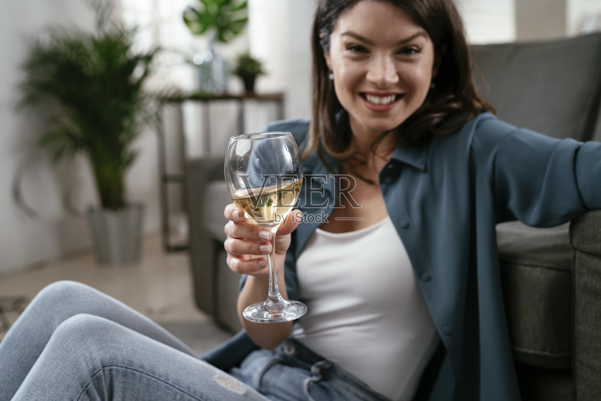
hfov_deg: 39.6
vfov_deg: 27.0
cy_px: 200
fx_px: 835
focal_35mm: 50
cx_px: 300
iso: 800
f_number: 4
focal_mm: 50
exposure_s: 1/200
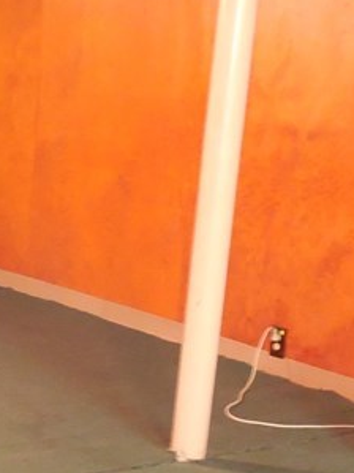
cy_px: 438
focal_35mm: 89
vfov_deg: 21.5
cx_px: -58
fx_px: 1214
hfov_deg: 16.0
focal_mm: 4.6
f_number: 3.5
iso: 800
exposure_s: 1/5
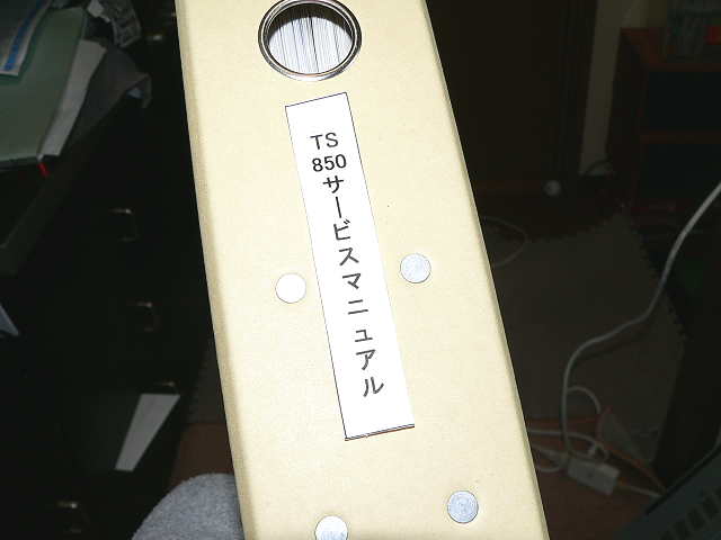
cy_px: 270
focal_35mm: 36
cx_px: 360
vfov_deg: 39.7
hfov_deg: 51.4
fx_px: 750
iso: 100
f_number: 4
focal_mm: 6
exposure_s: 1/50
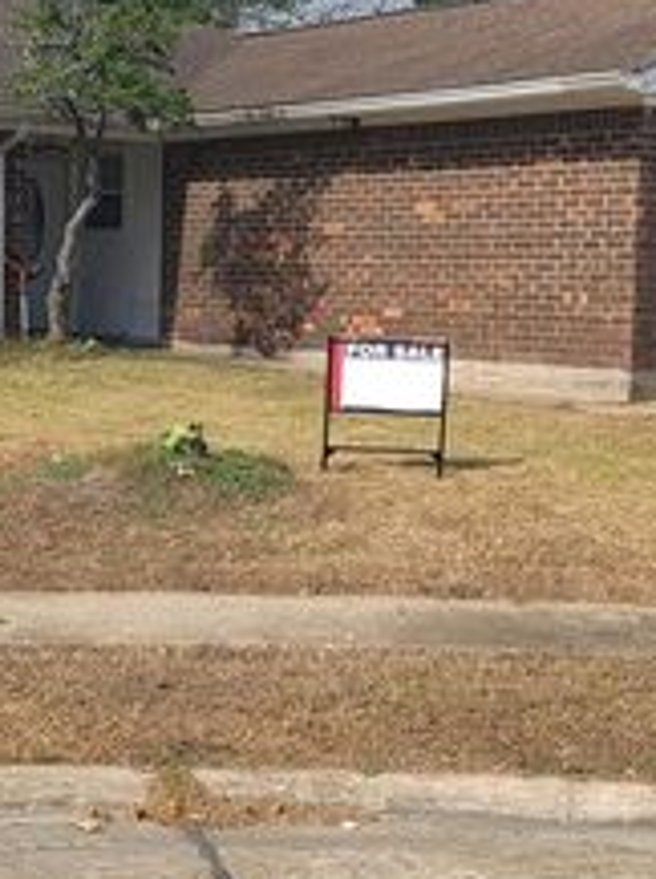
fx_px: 1951
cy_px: 407
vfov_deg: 25.4
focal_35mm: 77
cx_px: 401
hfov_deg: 19.1
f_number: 1.8
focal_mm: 7
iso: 20
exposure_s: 1/1250
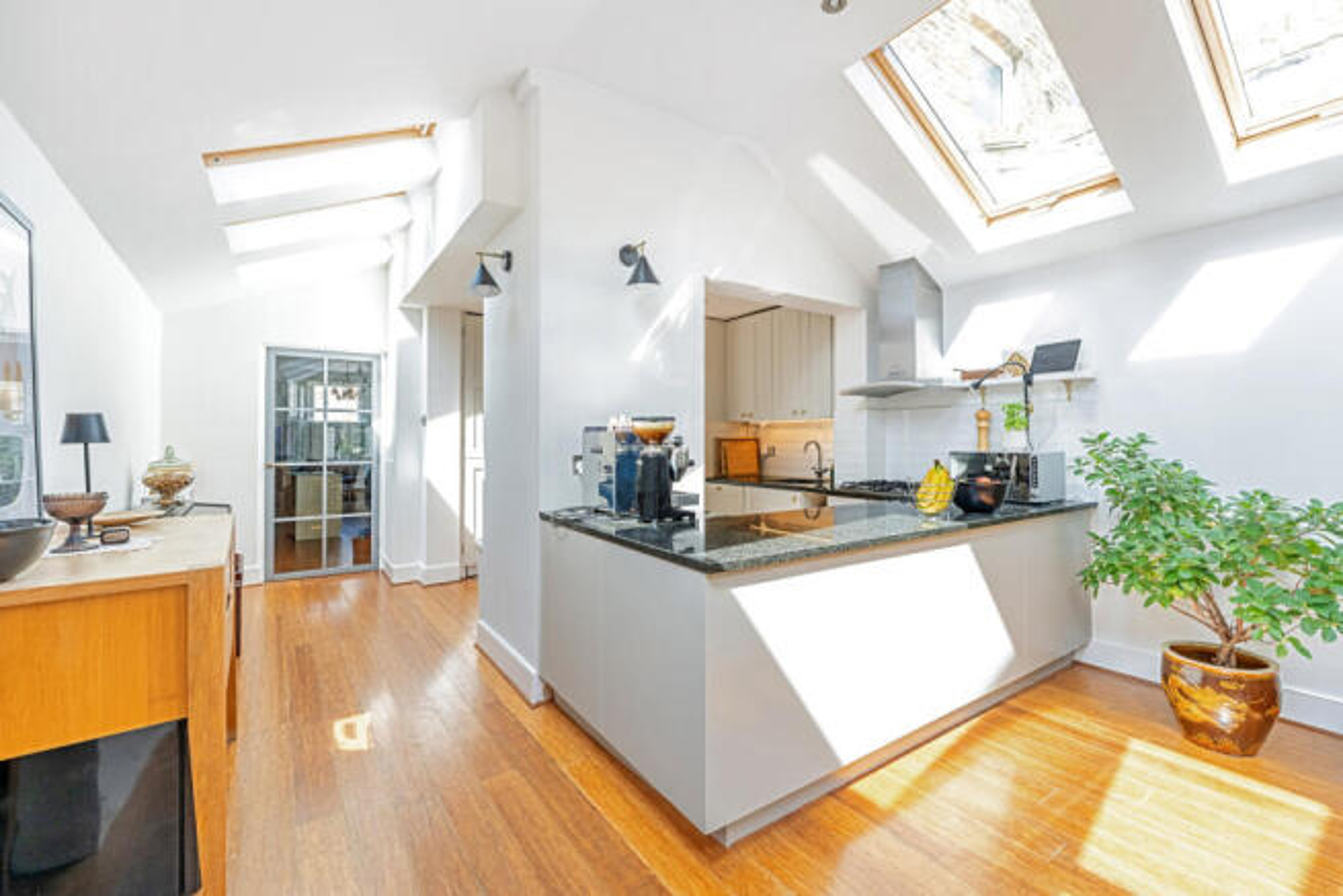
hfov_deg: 104.2
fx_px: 522
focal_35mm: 14
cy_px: 448
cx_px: 672
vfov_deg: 81.2
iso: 250
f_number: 9
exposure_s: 1/25
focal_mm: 14
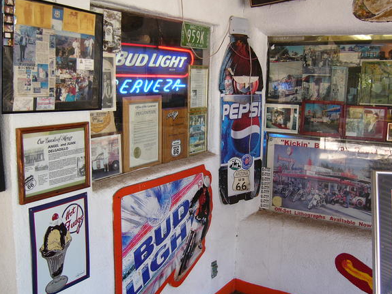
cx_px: 191
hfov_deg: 47.8
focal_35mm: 39
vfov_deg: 36.8
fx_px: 442
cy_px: 138
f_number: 2.8
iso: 100
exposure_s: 1/40
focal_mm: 5.8
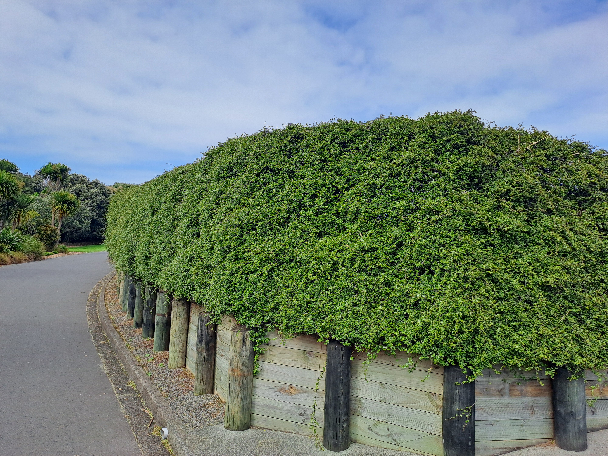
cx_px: 304
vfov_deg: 54.9
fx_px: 439
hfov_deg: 69.4
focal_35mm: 25
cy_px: 228
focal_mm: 4.65
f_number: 1.8
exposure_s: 1/1193
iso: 32
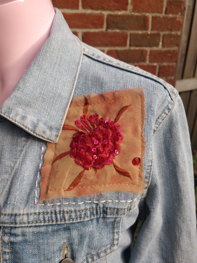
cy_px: 132
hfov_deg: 56.8
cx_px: 98
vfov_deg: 71.6
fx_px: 182
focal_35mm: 24
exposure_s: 1/289
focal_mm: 4.1
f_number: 1.7
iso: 125
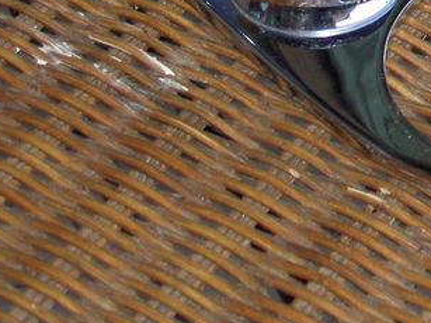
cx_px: 592
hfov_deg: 10.7
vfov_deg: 8.2
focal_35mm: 179
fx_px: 2228
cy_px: -79
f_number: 3.3
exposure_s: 1/60
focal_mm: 11.3
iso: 100
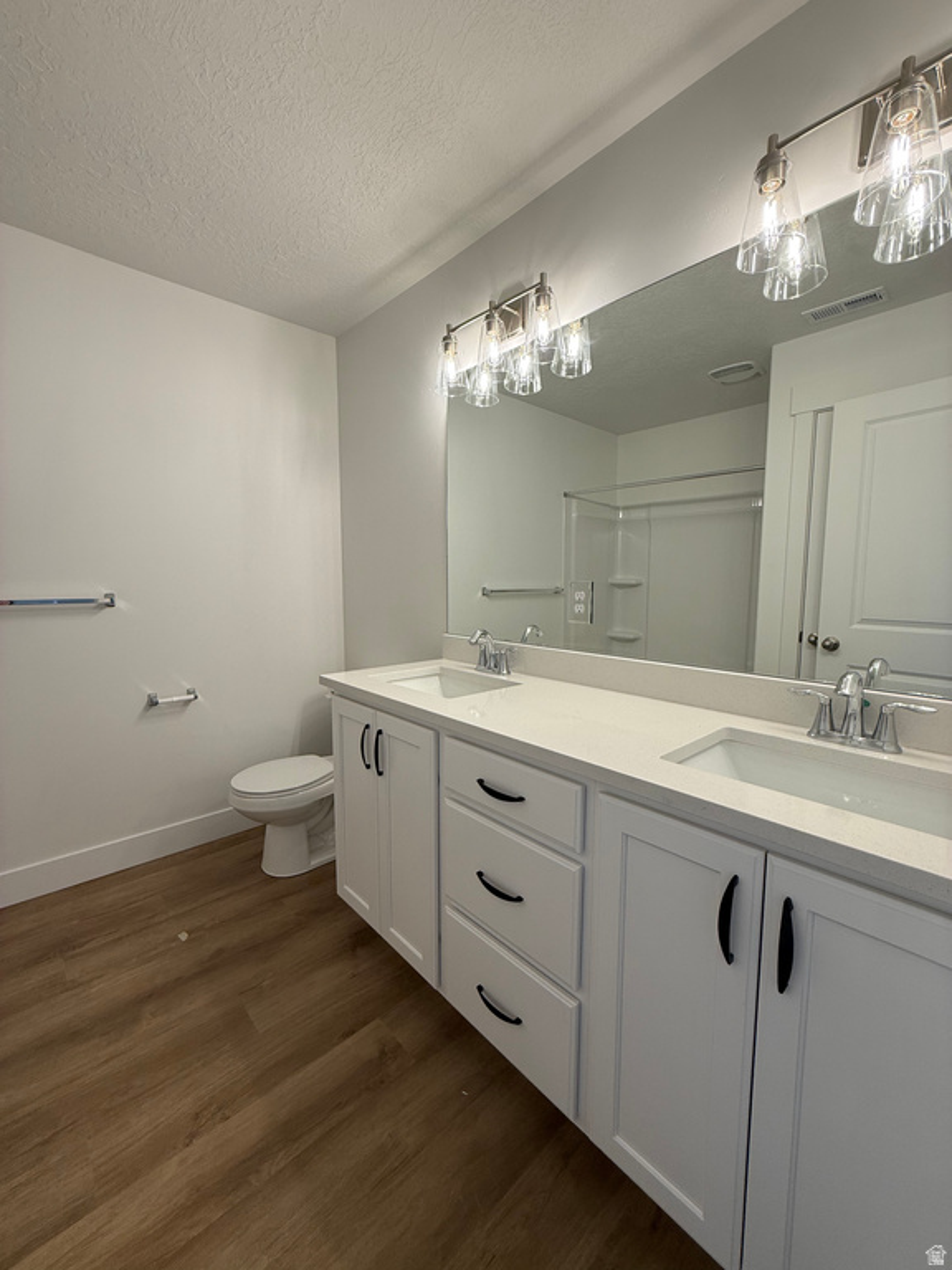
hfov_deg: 85.7
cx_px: 476
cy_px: 635
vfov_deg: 102.1
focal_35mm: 14
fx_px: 513
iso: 64
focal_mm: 2.22
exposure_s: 1/120
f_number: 2.2
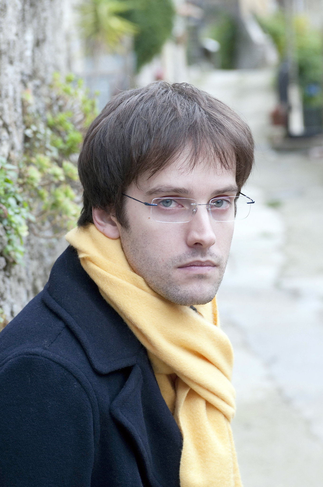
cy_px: 244
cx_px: 162
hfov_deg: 13.0
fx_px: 1417
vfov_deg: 19.5
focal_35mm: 105
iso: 320
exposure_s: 1/200
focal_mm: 70
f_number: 5.6
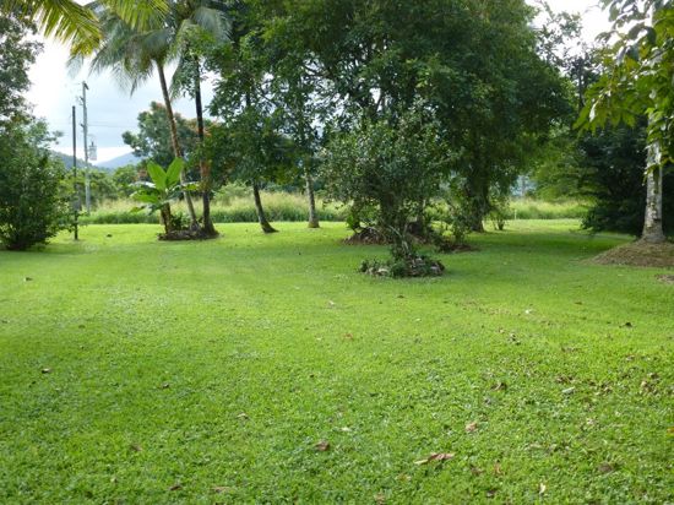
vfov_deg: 39.6
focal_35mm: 36
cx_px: 337
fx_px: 701
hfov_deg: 51.4
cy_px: 252
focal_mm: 6.4
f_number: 3.7
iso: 100
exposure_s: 1/125
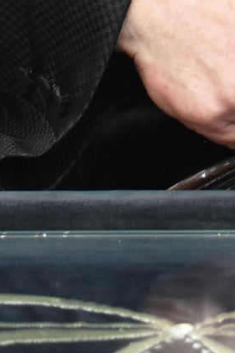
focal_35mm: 202
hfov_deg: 6.7
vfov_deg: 9.1
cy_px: -498
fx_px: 1983
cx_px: 375
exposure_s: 1/125
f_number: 5.6
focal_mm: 27
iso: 1600
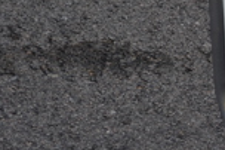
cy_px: 1
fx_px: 2329
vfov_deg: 3.7
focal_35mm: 373
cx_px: 565
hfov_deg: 5.3
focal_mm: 42
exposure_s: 1/160
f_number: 6.3
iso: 100
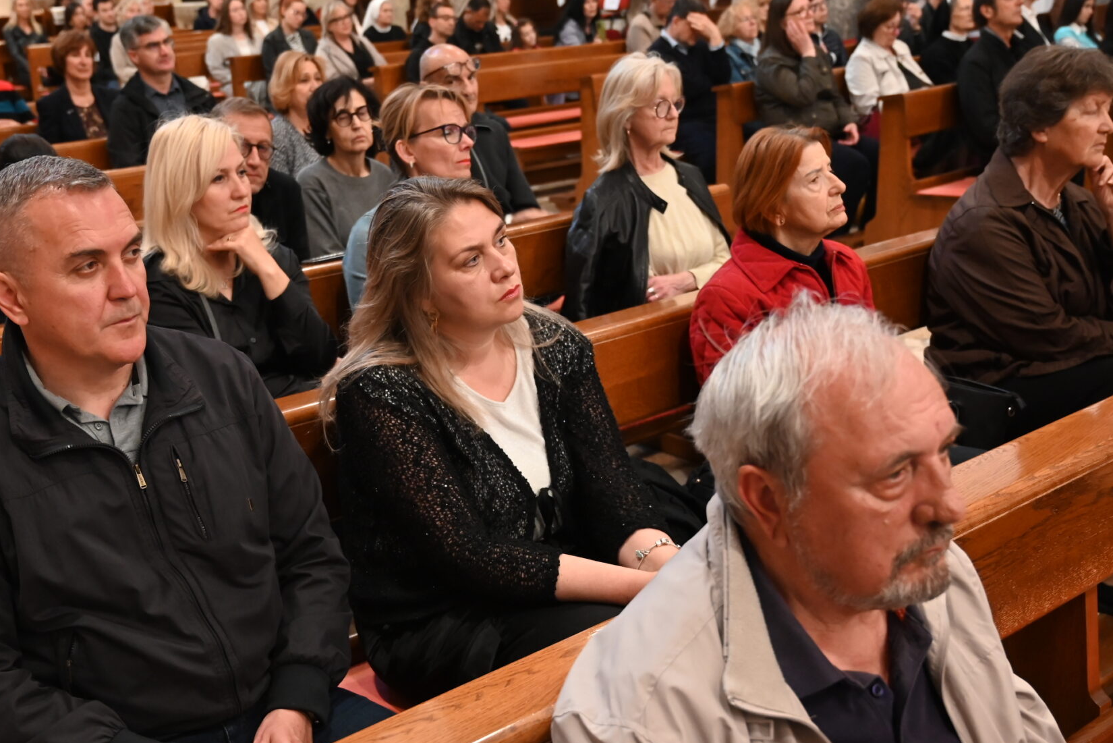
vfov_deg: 29.7
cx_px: 514
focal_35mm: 45
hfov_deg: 43.6
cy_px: 475
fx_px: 1392
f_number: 4
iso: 2800
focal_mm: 29
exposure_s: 1/30
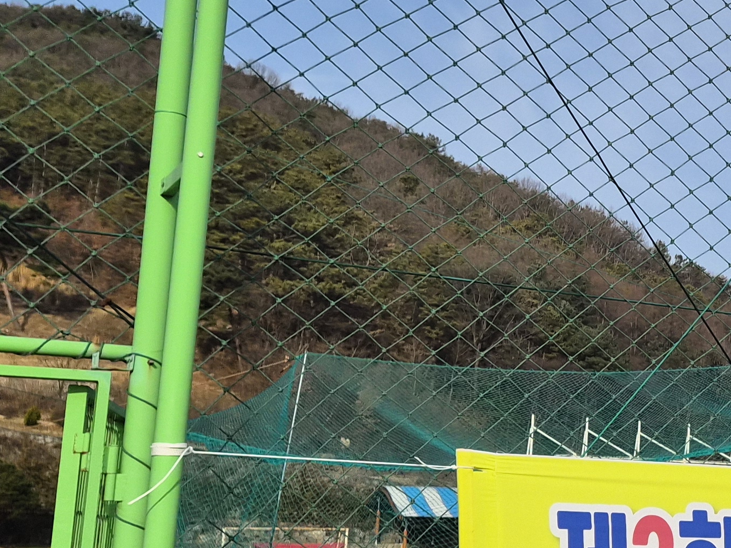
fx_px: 1436
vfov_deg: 21.6
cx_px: 924
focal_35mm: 68
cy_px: 334
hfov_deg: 25.1
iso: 80
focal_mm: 5.4
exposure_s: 1/6304
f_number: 1.8
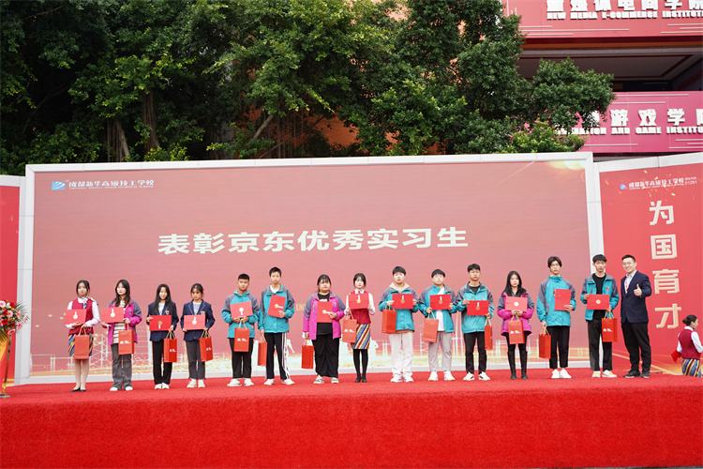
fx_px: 840
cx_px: 352
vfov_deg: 31.2
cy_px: 234
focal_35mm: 43
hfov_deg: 45.4
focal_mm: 43
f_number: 3.2
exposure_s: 1/500
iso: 160
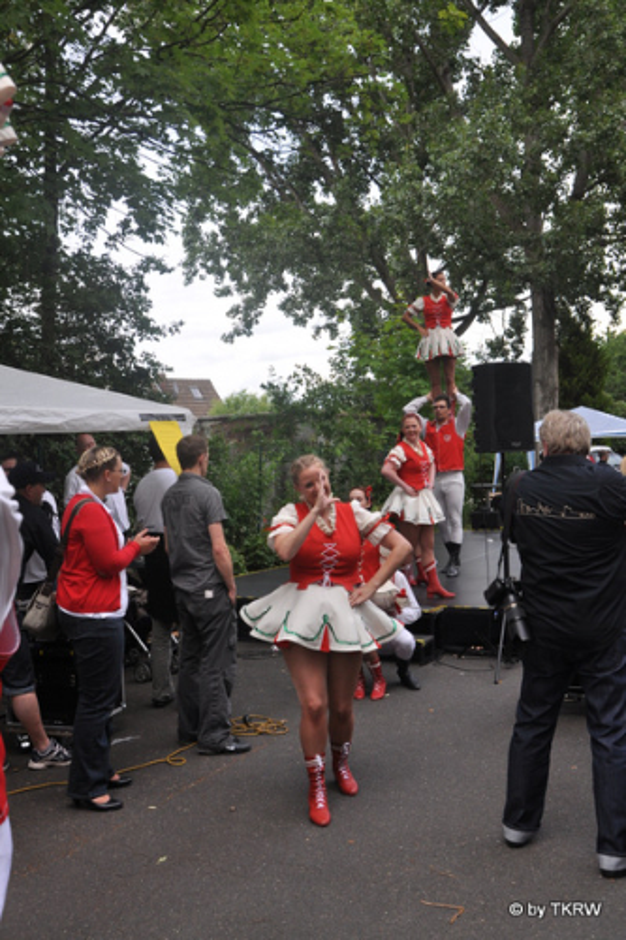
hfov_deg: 36.8
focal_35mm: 36
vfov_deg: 53.1
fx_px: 940
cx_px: 313
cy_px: 470
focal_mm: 24
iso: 400
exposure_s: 1/1000
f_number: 4
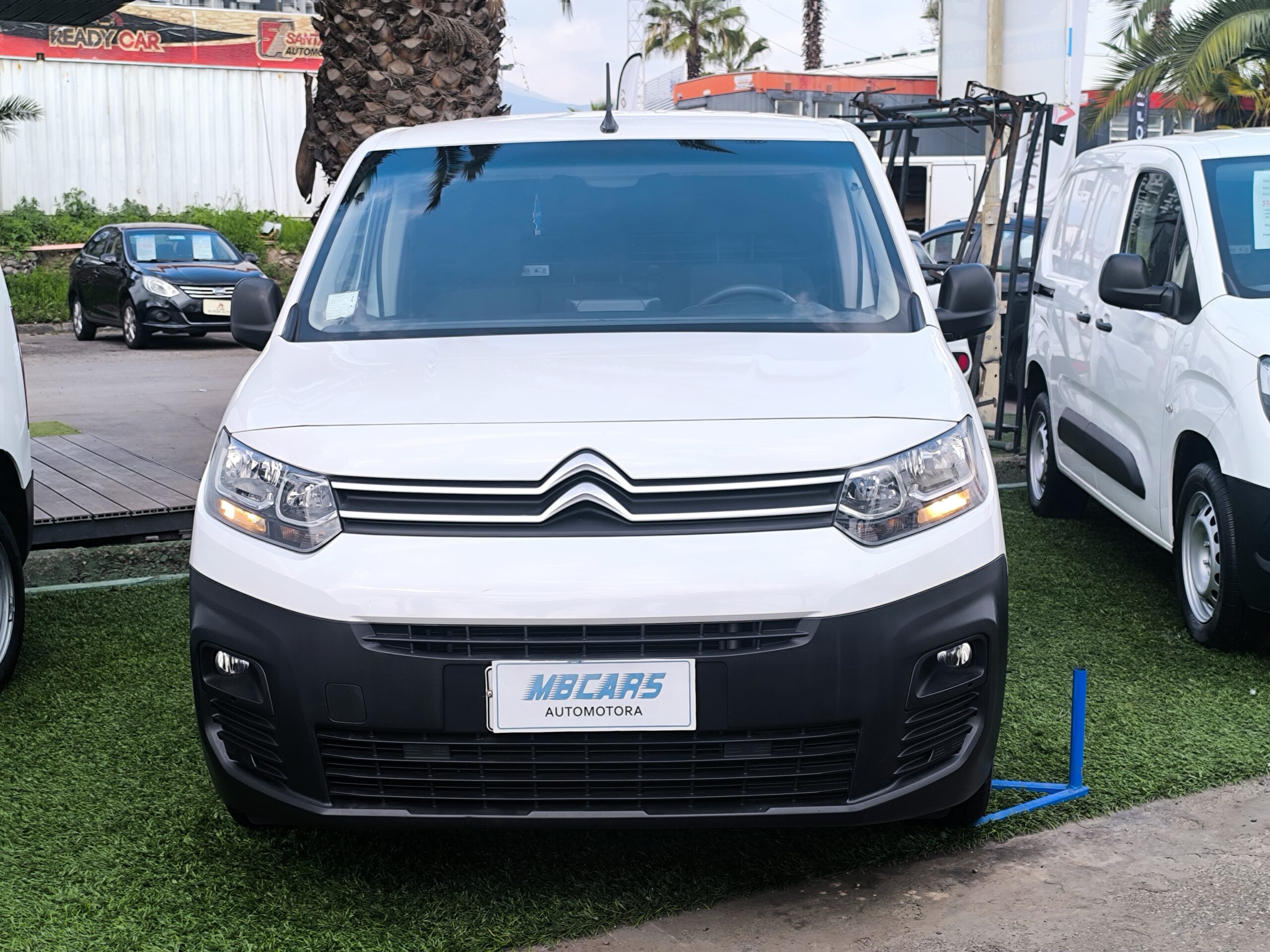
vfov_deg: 31.5
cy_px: 476
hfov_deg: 41.2
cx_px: 635
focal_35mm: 46
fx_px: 1688
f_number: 1.65
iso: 50
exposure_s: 1/489
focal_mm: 6.14
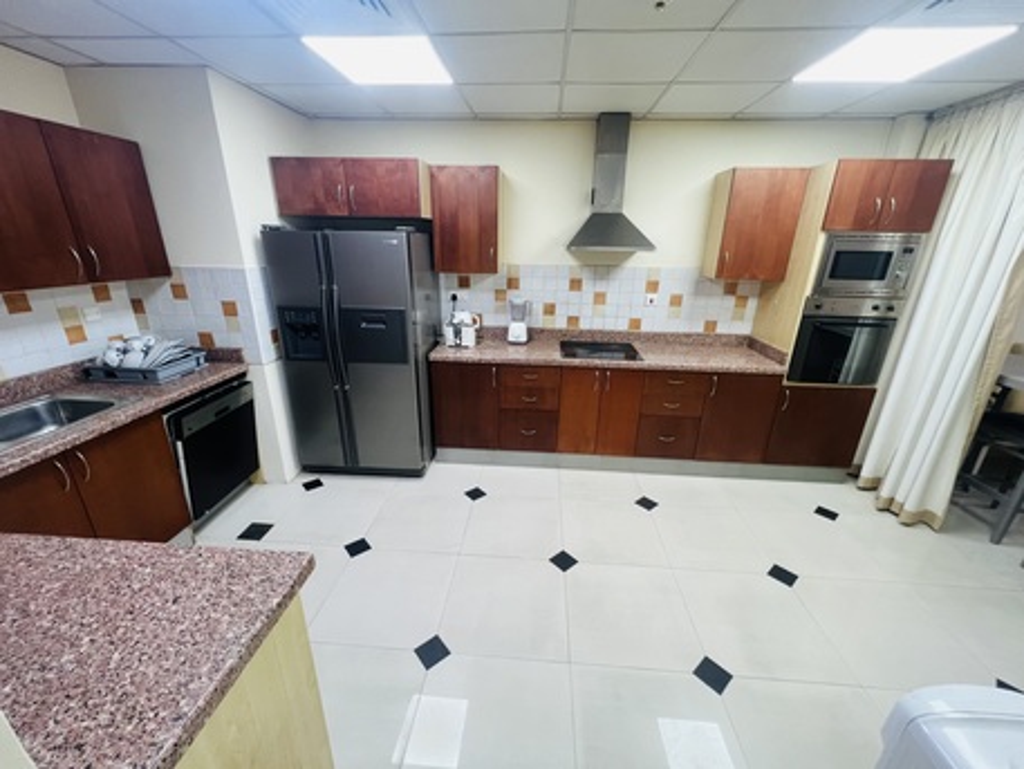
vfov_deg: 89.9
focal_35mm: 13
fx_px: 385
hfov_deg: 106.2
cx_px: 512
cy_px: 384
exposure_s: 1/100
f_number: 1.8
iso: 250
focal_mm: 1.57
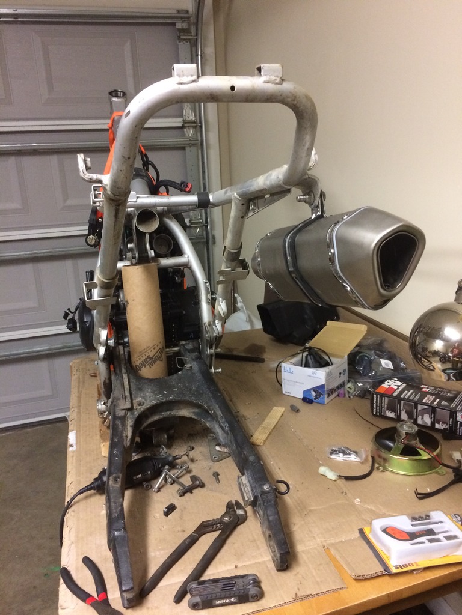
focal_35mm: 29
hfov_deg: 48.2
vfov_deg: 61.7
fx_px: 516
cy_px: 308
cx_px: 231
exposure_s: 1/20
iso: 250
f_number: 2.2
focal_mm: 4.15
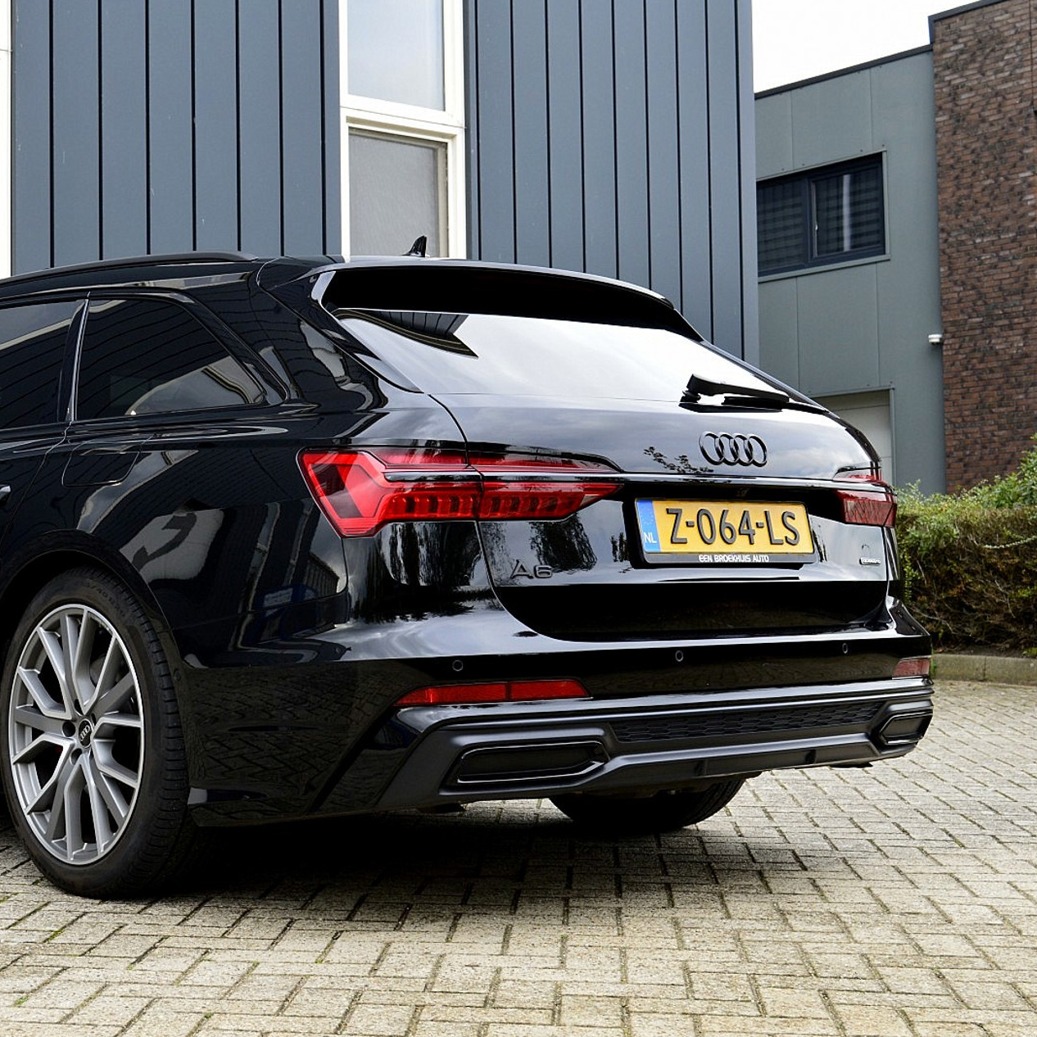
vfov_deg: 29.6
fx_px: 1966
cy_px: 520
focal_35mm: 58
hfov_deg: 29.1
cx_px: 272
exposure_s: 1/100
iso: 400
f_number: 9
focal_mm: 30
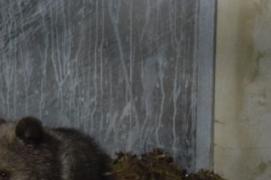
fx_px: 1248
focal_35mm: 166
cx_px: 62
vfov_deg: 8.2
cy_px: 152
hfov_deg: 12.3
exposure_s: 1/30
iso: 6400
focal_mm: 42
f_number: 4.8
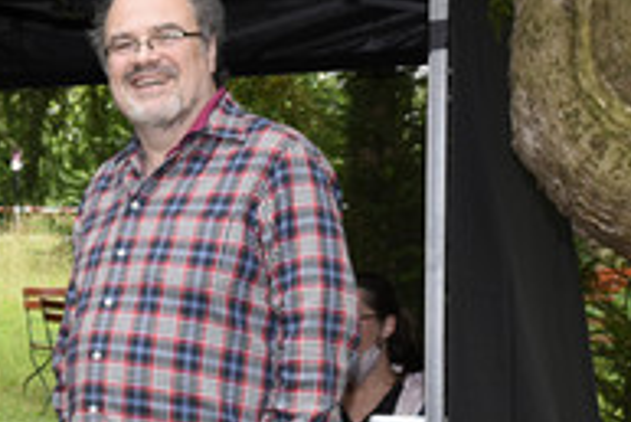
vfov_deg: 12.1
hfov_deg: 17.6
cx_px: -70
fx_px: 1965
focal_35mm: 112
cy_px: 406
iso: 2000
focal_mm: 48
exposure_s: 1/160
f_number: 11
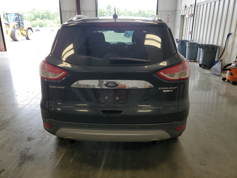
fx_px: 178
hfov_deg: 67.3
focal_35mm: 26
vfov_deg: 53.1
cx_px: 118
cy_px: 89
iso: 50
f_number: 1.5
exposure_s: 1/213
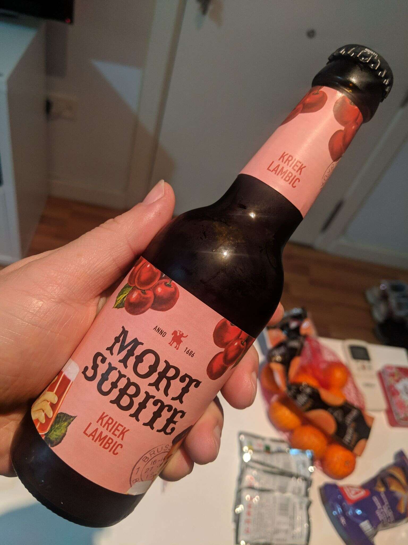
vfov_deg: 65.3
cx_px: 204
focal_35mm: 27
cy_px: 272
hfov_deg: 51.4
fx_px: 424
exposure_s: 1/50
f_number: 1.8
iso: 212
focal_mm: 4.44
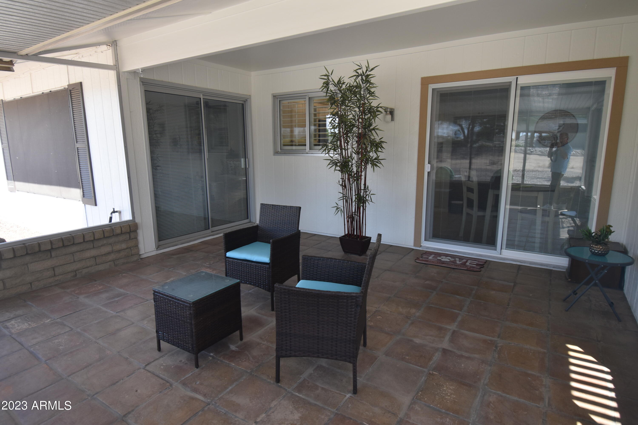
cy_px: 212
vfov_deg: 63.2
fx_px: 346
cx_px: 319
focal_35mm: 20
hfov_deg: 85.4
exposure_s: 1/125
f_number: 5.6
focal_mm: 13
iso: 400
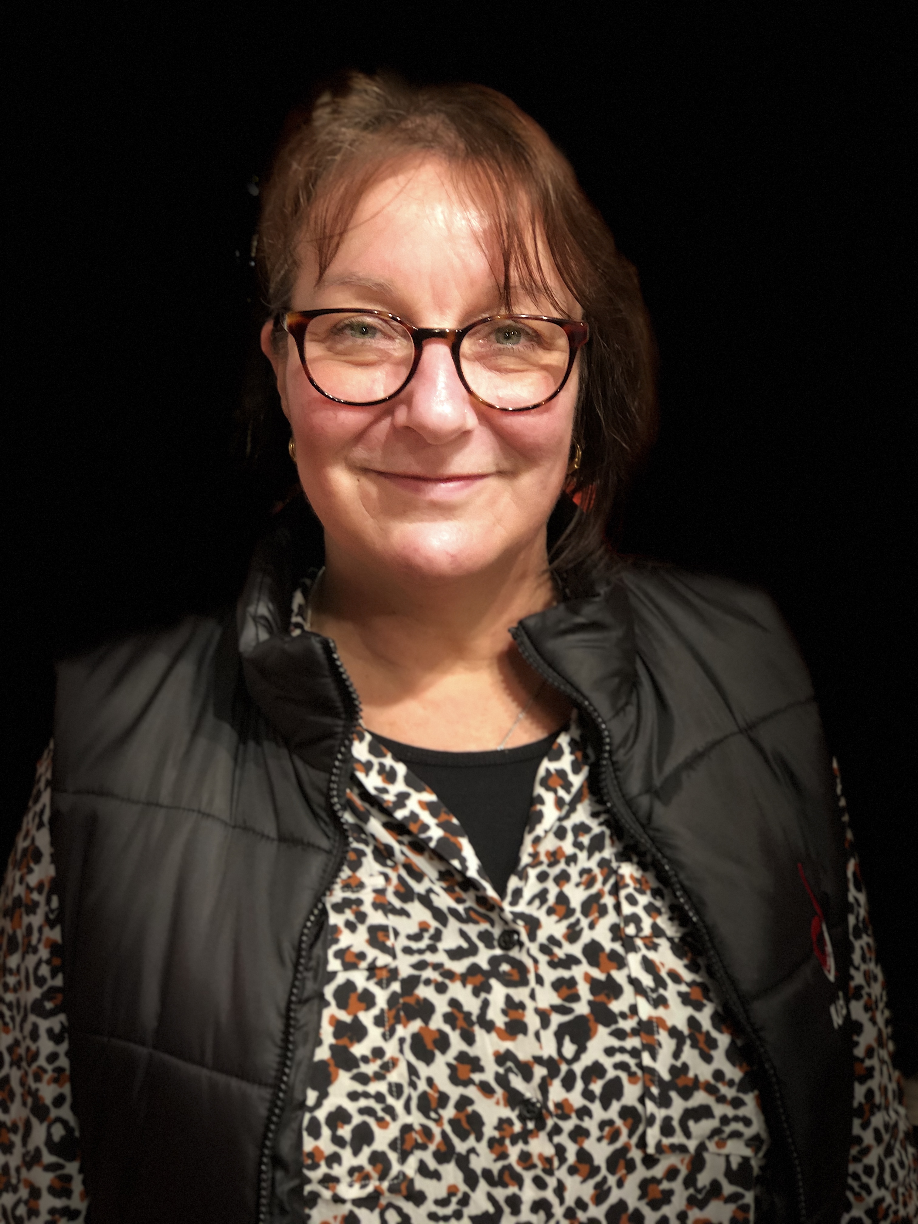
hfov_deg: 25.7
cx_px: 459
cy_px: 612
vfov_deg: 33.8
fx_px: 2015
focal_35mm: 57
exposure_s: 1/33
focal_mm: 6.6
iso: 160
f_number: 2.8
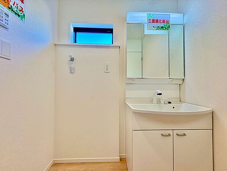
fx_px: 92
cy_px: 86
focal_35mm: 14
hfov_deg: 102.1
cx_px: 114
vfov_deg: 85.7
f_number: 2.2
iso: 250
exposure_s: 1/100
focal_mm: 2.22
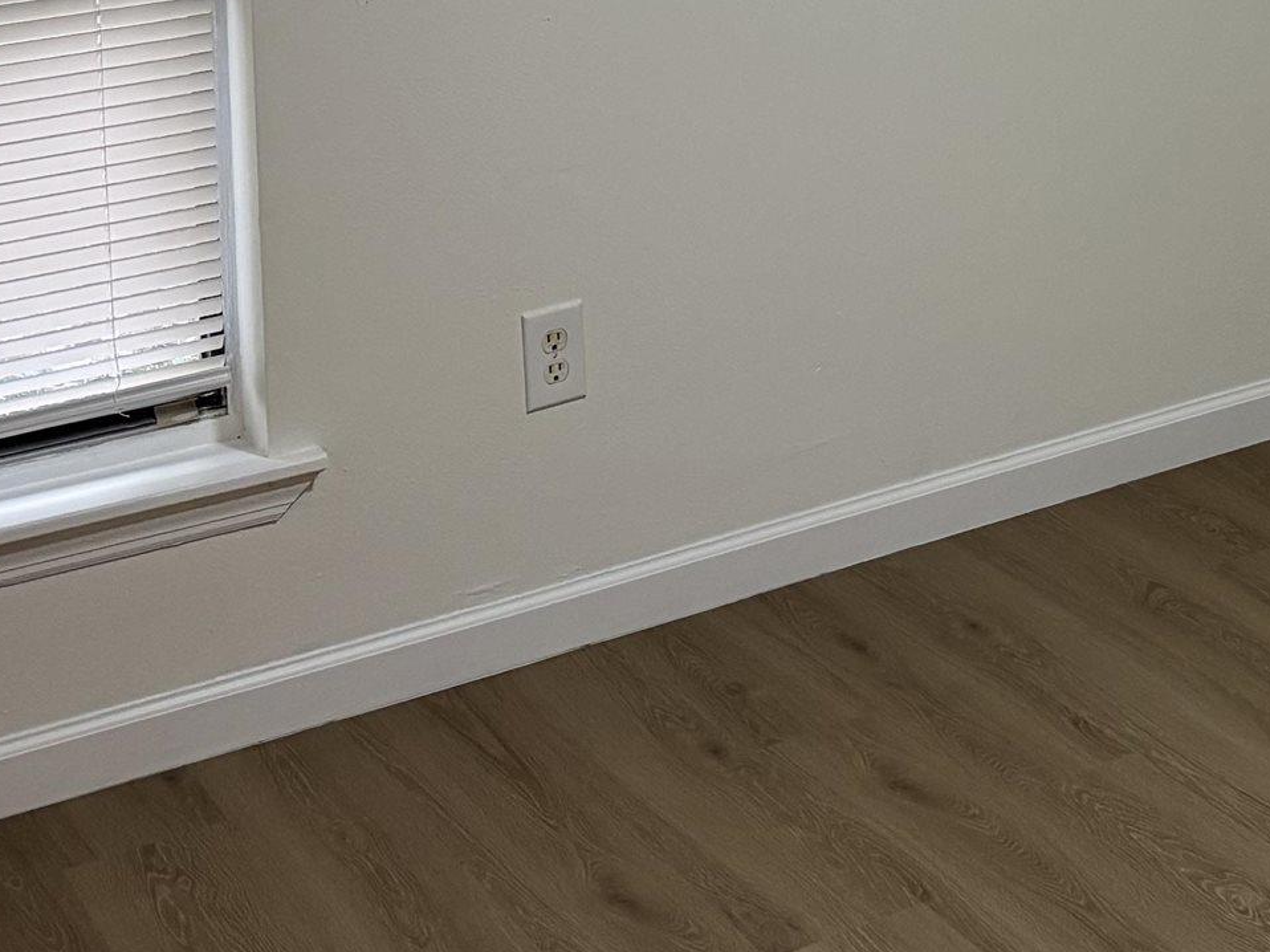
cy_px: -456
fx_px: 2824
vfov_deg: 17.3
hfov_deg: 24.5
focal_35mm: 77
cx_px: 1193
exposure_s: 1/60
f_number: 1.78
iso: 320
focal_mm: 6.76
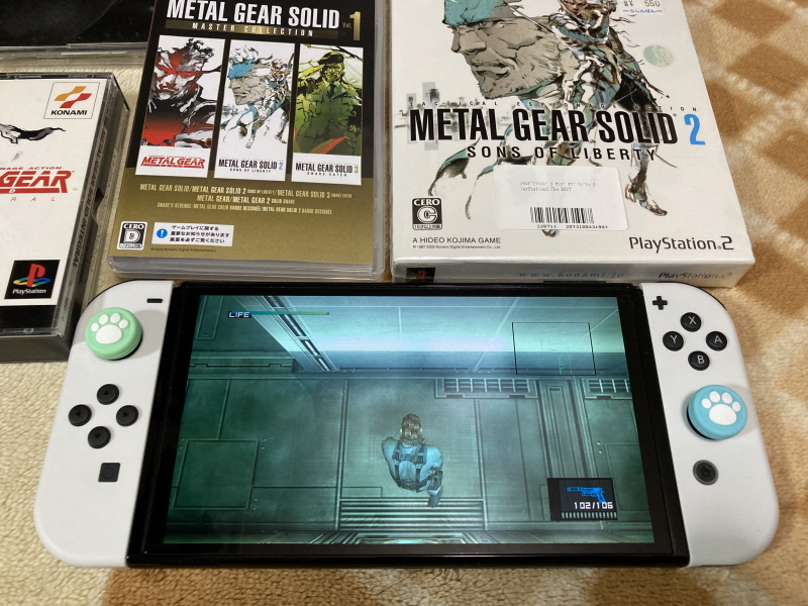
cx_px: 404
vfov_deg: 49.7
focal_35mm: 28
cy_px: 303
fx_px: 654
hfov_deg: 63.4
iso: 200
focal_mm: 3.99
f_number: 1.8
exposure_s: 1/60
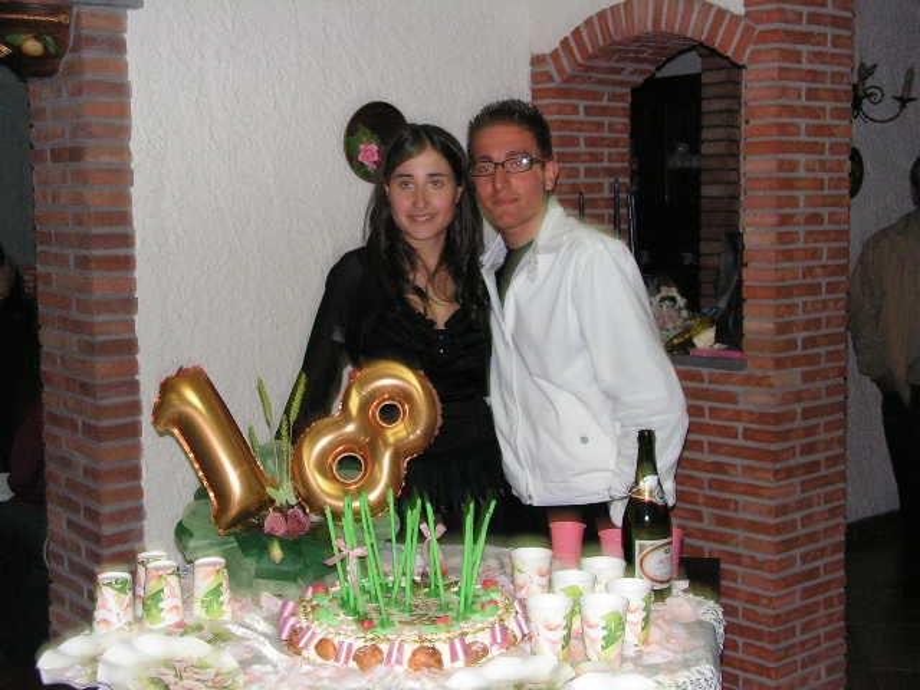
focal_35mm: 48
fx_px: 1276
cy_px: 345
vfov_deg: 30.3
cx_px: 460
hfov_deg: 39.7
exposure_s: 1/40
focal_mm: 8.1
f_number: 3.2
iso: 200
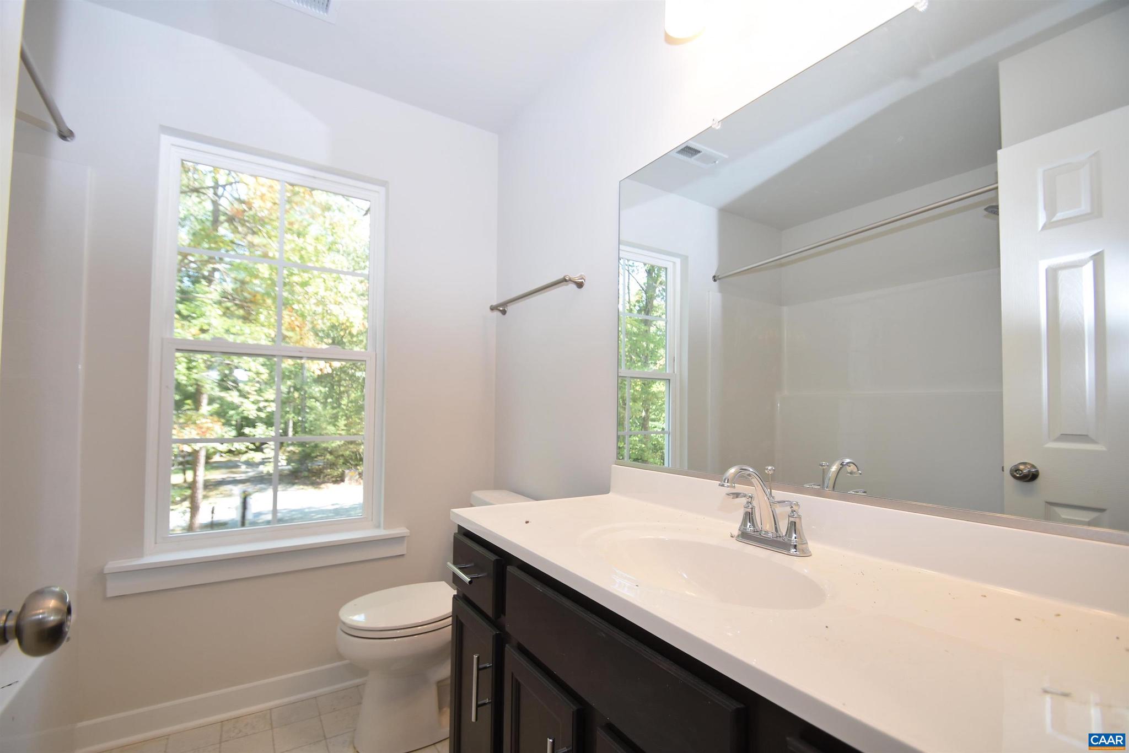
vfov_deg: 77.3
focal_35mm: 15
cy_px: 376
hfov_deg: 100.4
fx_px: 470
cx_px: 564
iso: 200
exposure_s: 1/80
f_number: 4.5
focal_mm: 10
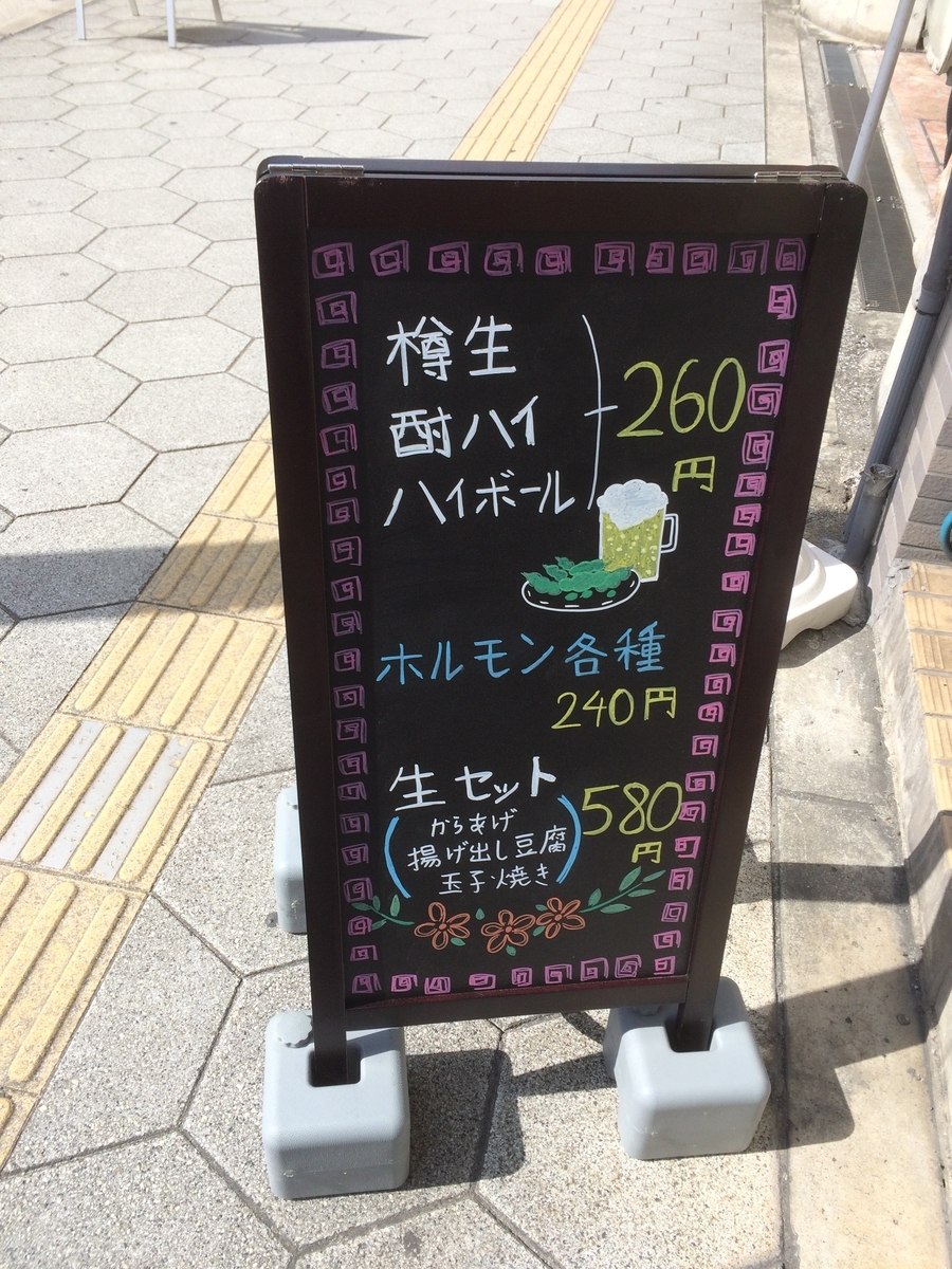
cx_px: 476
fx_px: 1063
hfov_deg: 48.2
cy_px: 634
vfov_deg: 61.7
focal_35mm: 29
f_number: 2.2
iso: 32
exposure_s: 1/1368
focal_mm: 4.15
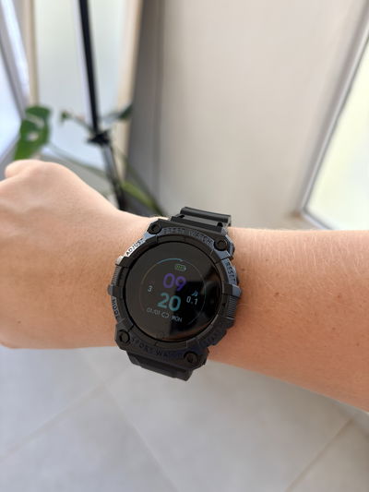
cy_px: 246
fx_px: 369
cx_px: 184
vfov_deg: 67.3
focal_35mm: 26
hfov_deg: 53.1
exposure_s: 1/121
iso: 80
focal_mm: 5.96
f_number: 1.6
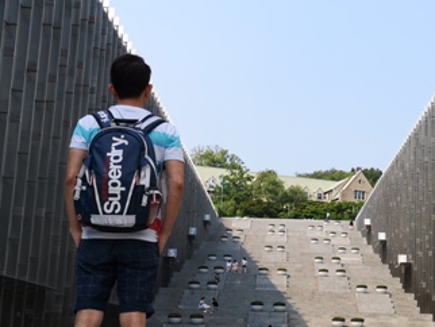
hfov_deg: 28.5
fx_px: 843
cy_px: 165
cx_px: 324
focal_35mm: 67
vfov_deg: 22.0
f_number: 1.8
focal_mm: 3.95
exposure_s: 1/1546
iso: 50
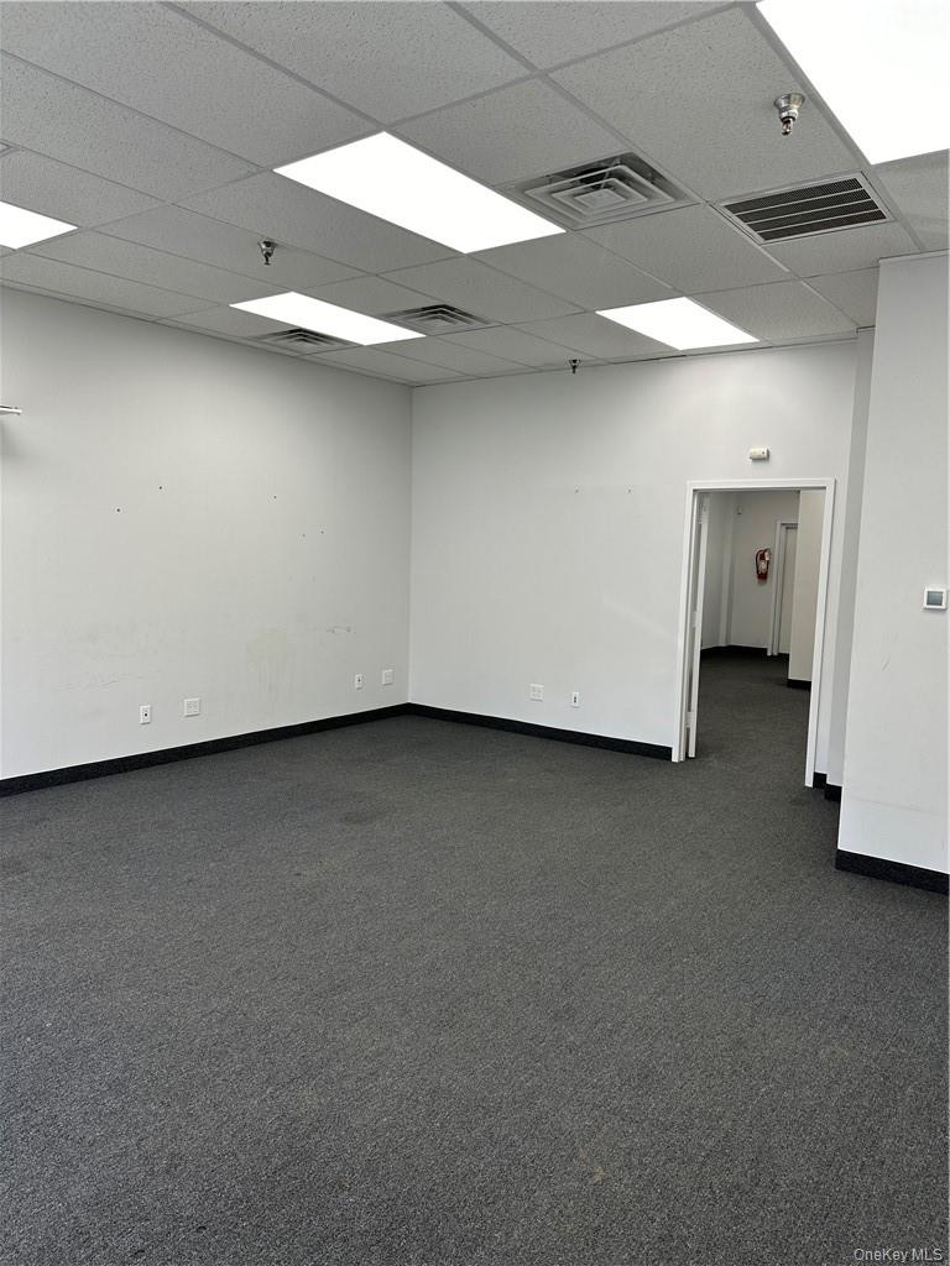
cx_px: 475
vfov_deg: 71.6
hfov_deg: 56.8
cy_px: 633
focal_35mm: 24
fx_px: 878
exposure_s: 1/121
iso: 64
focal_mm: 6.86
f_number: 1.78
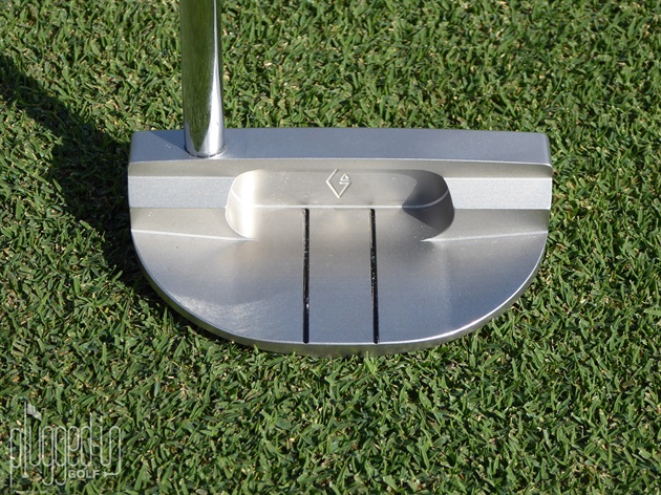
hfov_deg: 16.8
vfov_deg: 12.7
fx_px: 2233
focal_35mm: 117
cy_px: 248
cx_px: 330
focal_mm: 19
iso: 80
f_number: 5.1
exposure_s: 1/400
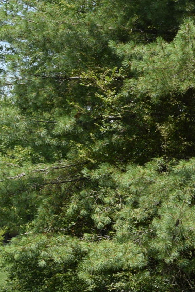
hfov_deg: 12.4
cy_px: 237
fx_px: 764
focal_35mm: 94
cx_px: 416
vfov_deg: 21.4
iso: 100
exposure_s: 1/200
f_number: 8
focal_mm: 18
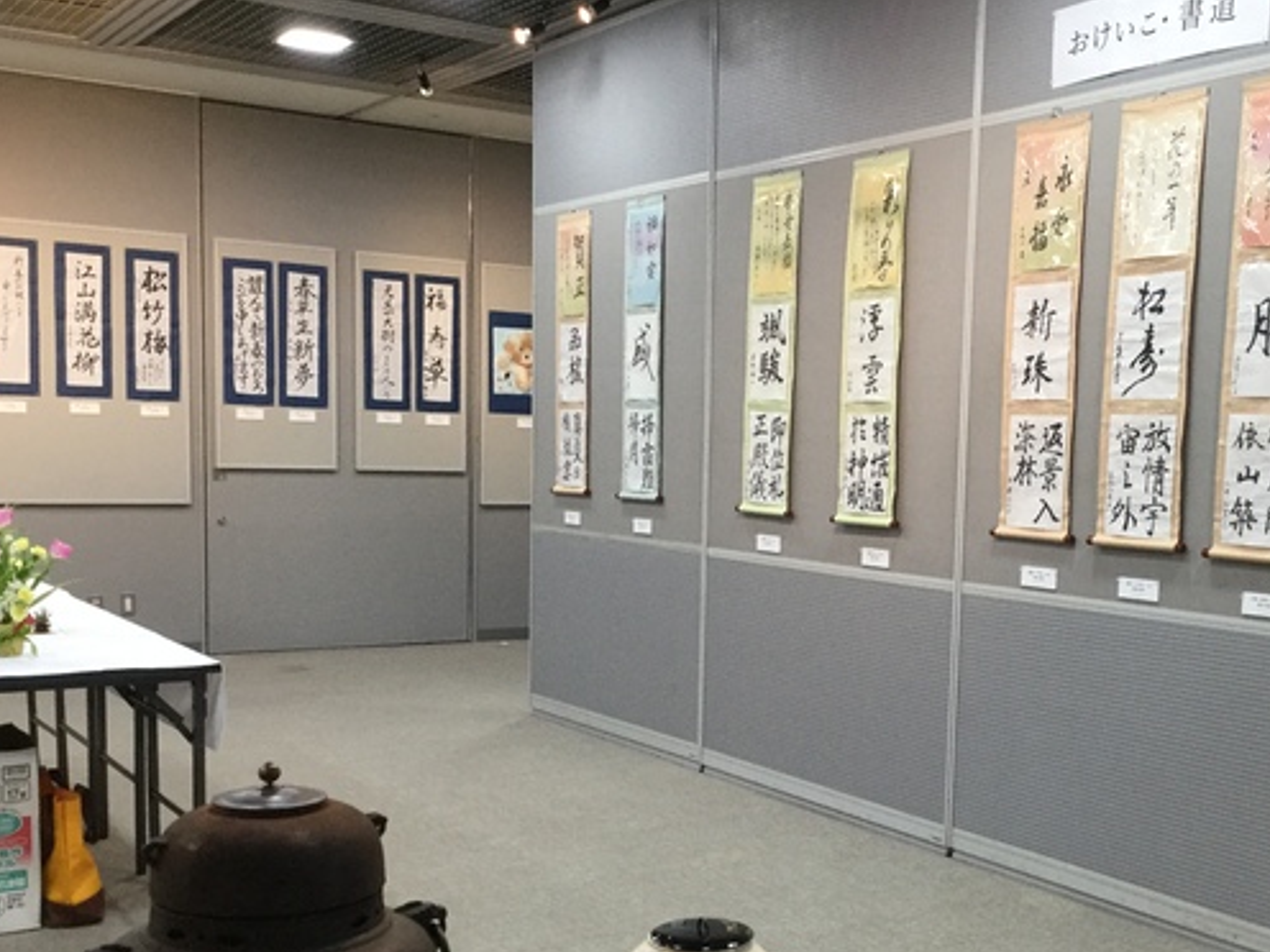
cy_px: 609
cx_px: 807
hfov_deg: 40.9
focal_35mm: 46
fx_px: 1688
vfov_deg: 31.3
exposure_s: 1/33
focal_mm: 3.3
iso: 64
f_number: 2.4
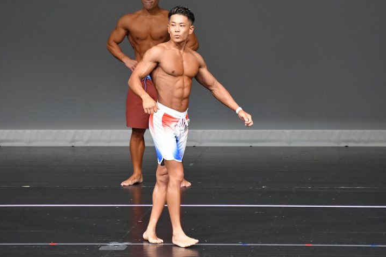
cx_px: 195
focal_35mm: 407
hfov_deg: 5.1
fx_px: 4361
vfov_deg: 3.4
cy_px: 122
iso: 5000
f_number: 5.6
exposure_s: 1/400
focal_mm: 250
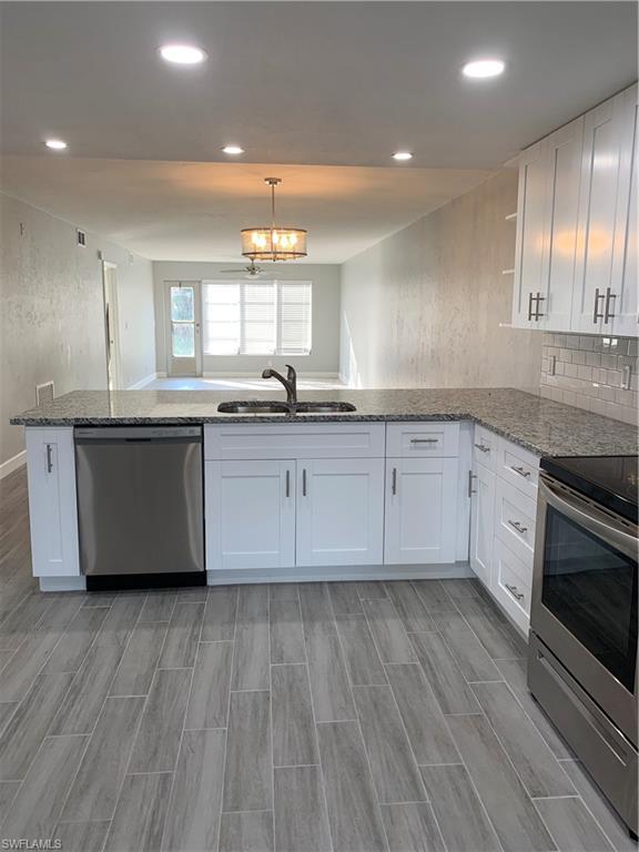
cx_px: 320
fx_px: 640
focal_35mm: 26
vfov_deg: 67.3
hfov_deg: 53.1
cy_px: 426
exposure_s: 1/120
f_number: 1.8
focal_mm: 4.25
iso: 40
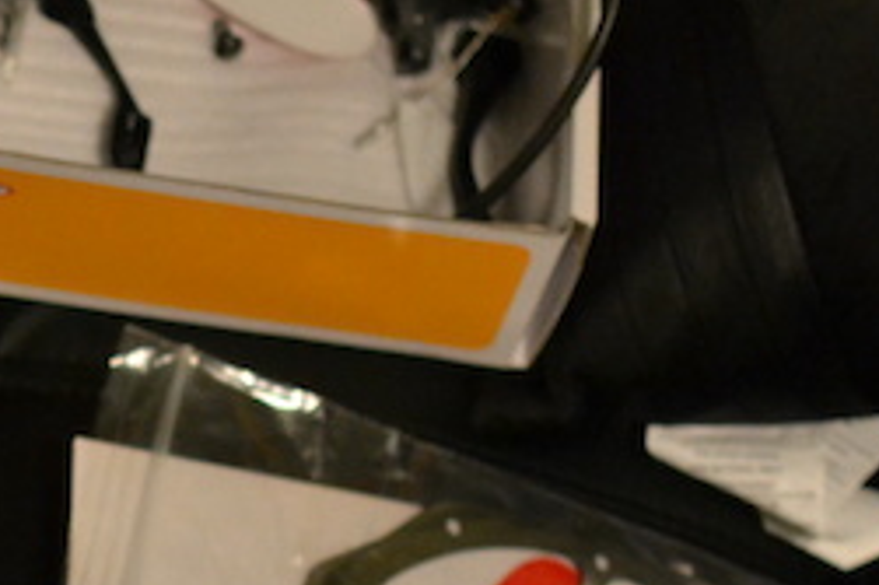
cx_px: -137
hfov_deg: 12.0
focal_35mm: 168
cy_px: 415
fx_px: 4089
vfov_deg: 8.2
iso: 2200
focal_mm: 35
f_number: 1.8
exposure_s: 1/60
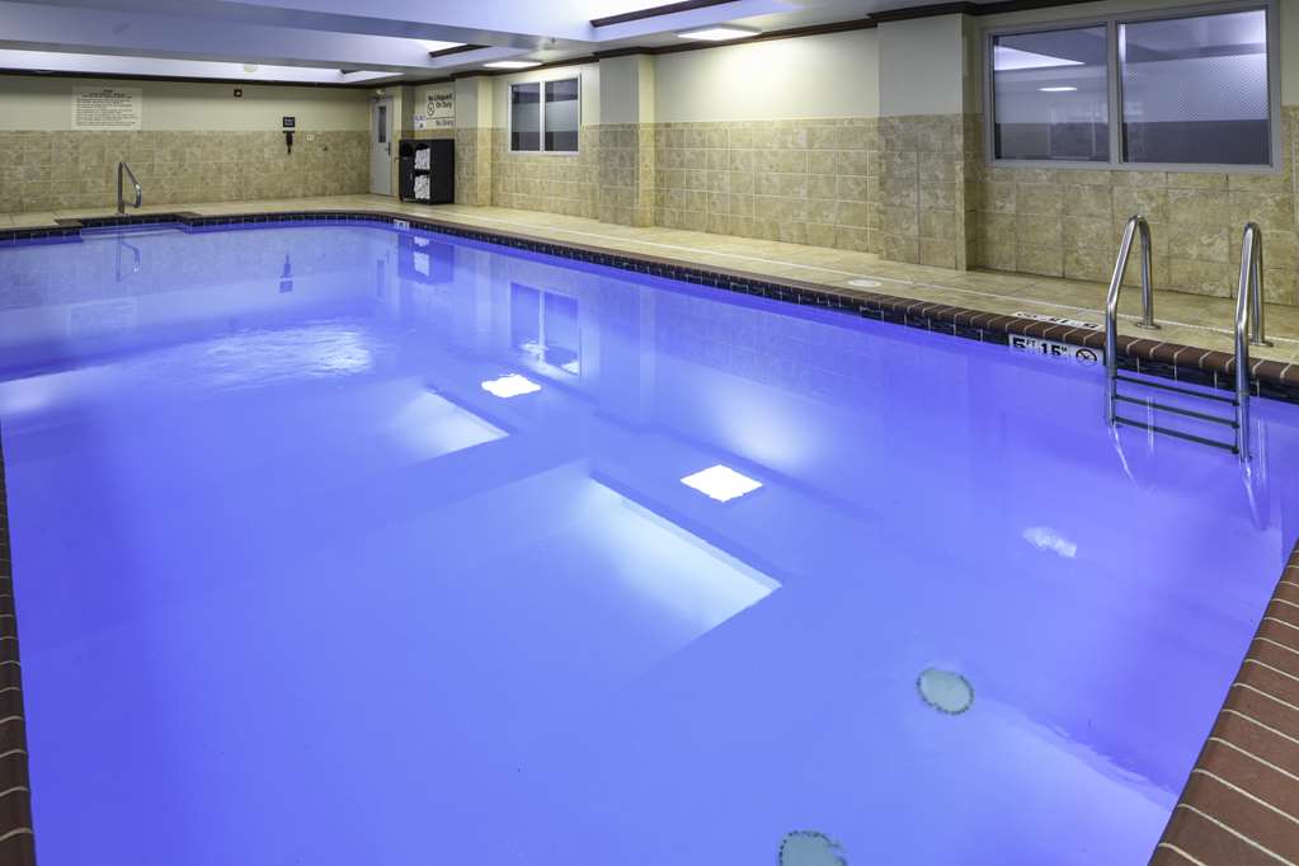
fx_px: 613
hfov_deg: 93.3
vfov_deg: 70.4
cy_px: 433
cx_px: 650
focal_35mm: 17
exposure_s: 1/4
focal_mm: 17
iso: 100
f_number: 5
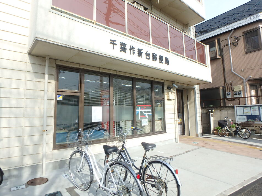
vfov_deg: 63.4
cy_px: 98
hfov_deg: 79.0
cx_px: 131
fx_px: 159
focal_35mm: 21
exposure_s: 1/640
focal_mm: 3.7
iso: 125
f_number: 3.5
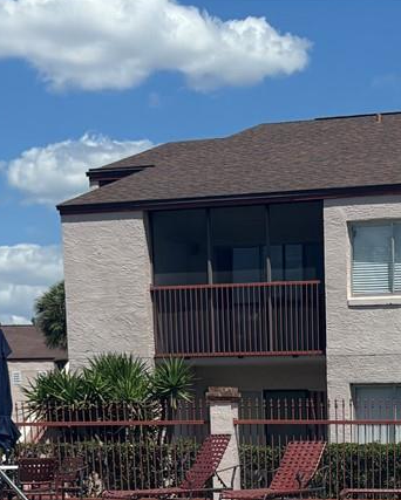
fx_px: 1408
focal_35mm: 95
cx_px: 402
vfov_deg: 18.4
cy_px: 696
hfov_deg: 15.9
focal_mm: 5.96
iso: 50
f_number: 1.6
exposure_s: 1/7194
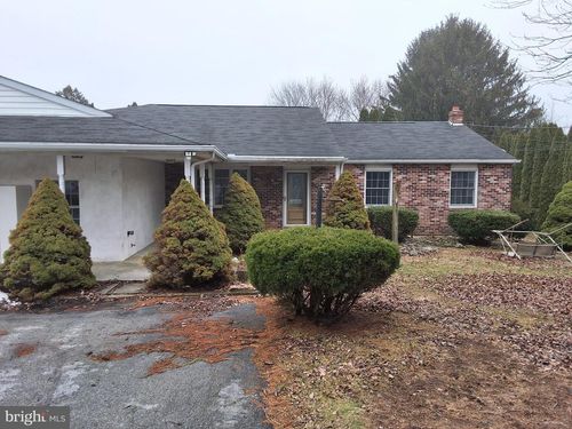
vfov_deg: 49.7
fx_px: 463
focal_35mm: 28
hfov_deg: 63.4
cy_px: 214
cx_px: 286
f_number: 1.9
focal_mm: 2.91
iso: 50
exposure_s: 1/120
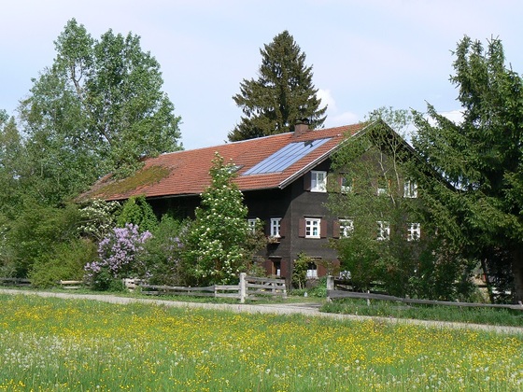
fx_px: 1027
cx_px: 262
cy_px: 196
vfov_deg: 21.6
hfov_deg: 28.6
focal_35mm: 68
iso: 80
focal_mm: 11.4
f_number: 6.3
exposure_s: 1/400
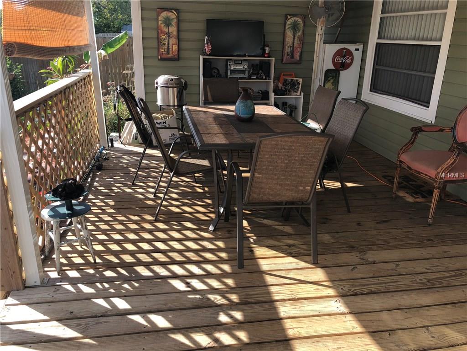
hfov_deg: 61.7
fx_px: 391
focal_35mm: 29
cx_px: 234
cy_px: 176
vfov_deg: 48.2
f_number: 1.8
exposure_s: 1/395
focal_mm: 3.99
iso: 20
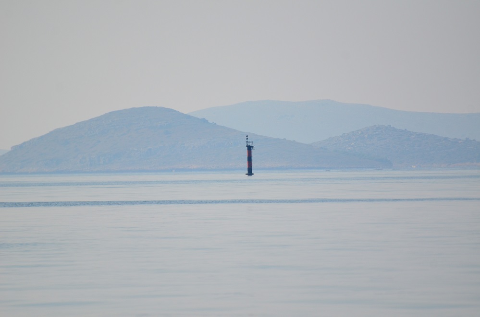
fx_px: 5986
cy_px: 158
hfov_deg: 4.6
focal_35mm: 450
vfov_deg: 3.0
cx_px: 240
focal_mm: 300
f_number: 5.6
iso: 400
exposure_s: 1/2500
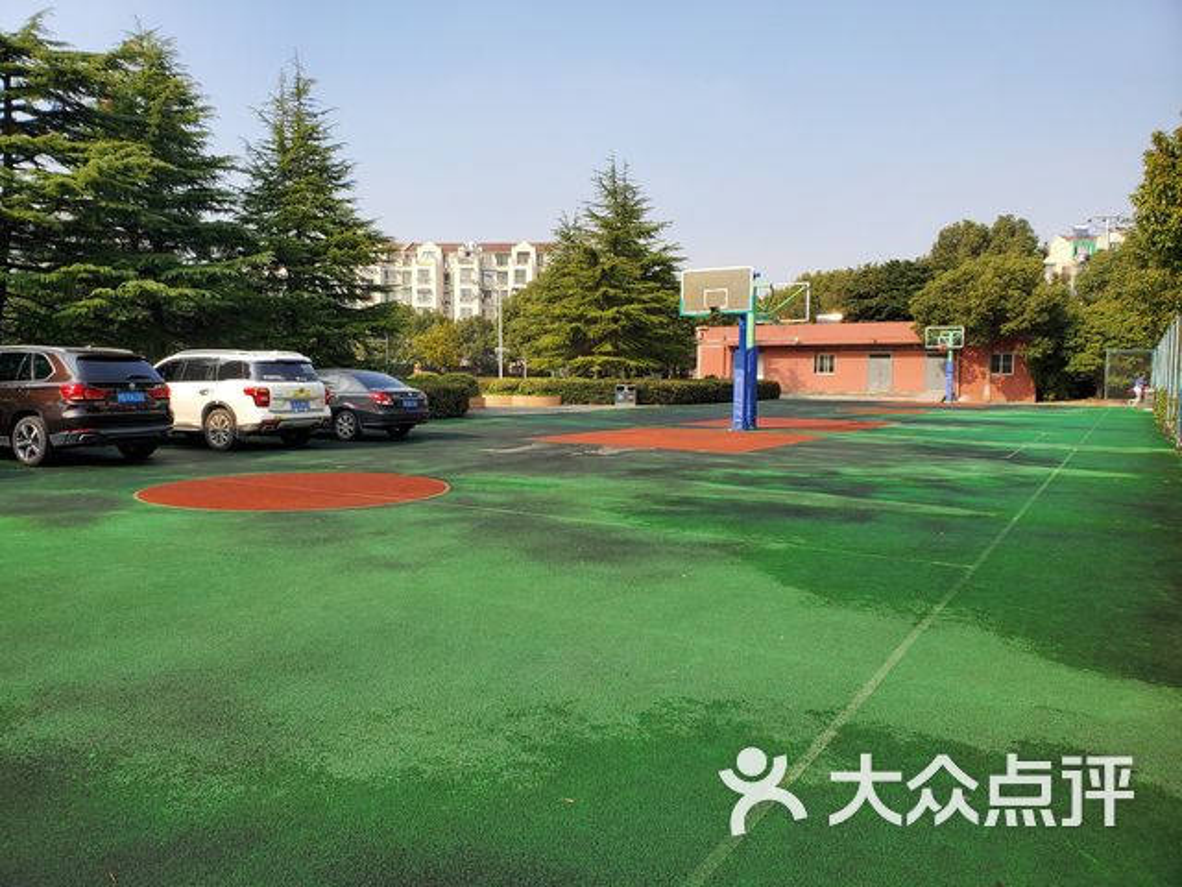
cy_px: 444
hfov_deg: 67.3
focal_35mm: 26
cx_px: 591
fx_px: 888
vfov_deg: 53.1
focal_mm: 4.3
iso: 50
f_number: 2.4
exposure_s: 1/1000
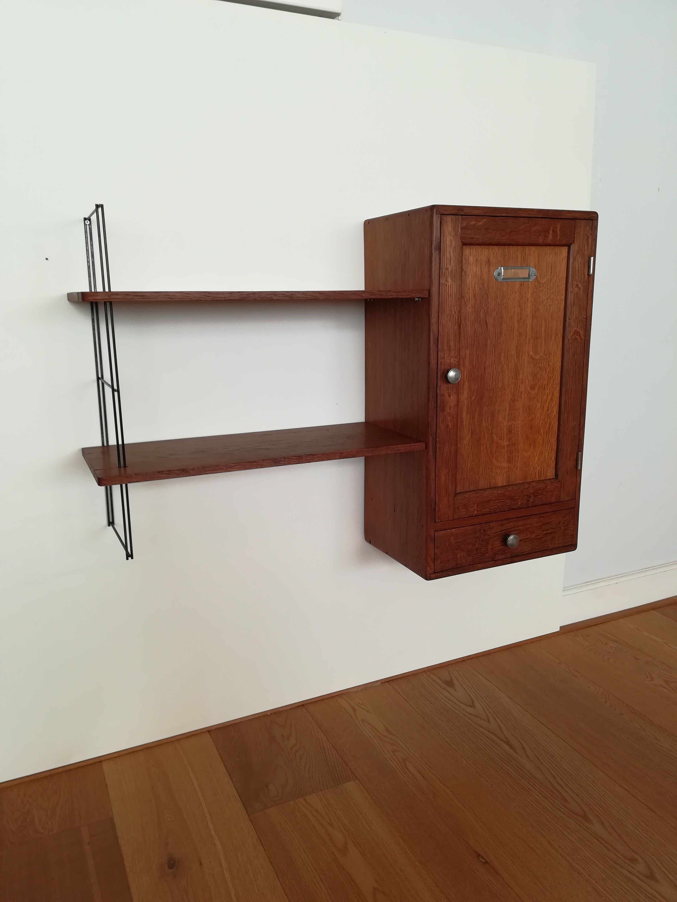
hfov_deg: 53.1
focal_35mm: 26
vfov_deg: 67.3
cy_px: 451
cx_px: 338
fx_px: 678
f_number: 2.2
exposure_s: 1/33.3
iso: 80
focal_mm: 3.83
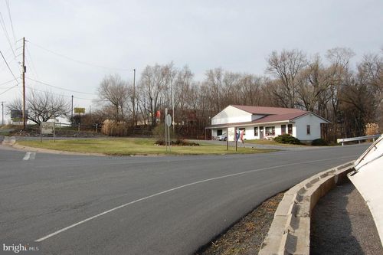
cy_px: 128
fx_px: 319
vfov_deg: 43.6
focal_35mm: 30
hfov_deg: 61.9
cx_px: 192
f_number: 9
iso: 200
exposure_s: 1/320
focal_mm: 20
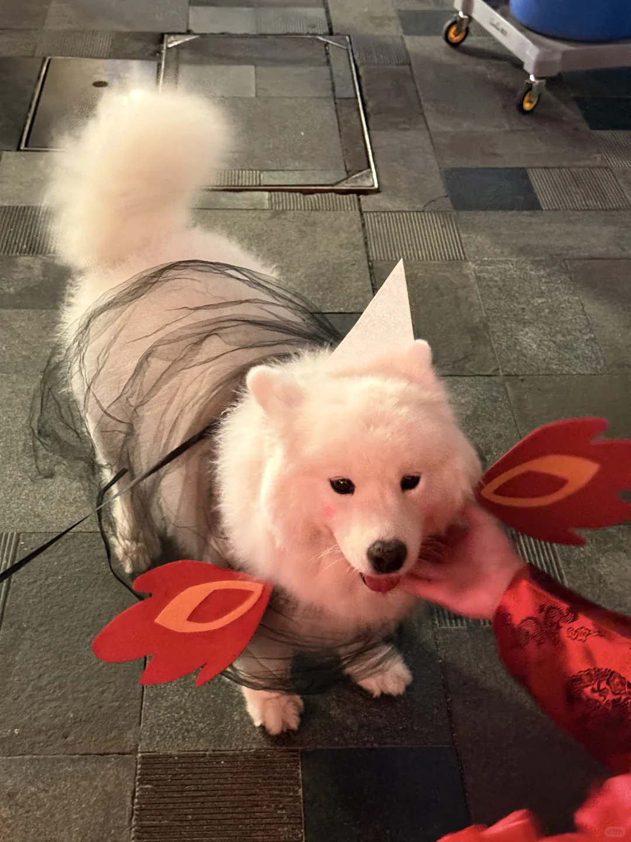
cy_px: 421
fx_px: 1167
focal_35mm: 48
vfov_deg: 39.7
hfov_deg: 30.3
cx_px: 316
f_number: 1.78
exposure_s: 1/17
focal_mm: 6.76
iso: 1250
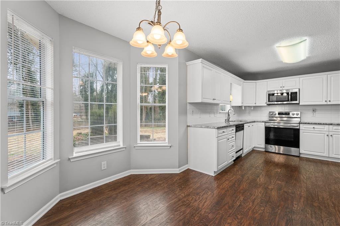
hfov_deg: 96.8
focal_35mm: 16
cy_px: 113
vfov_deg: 73.7
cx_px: 170
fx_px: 151
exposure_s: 1/6
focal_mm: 16
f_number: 8
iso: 320
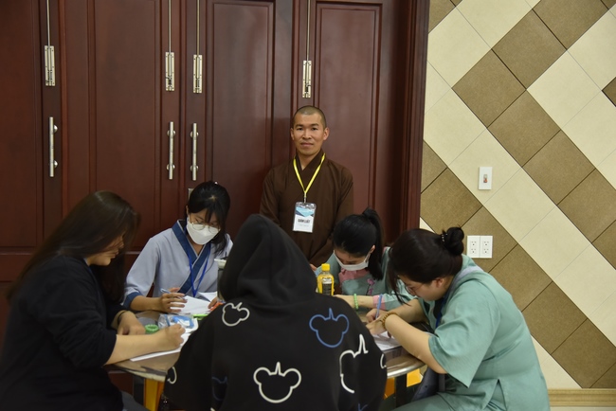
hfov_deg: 41.1
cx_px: 308
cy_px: 206
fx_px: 822
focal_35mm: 48
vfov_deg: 28.1
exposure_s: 1/125
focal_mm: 48
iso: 2500
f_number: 4
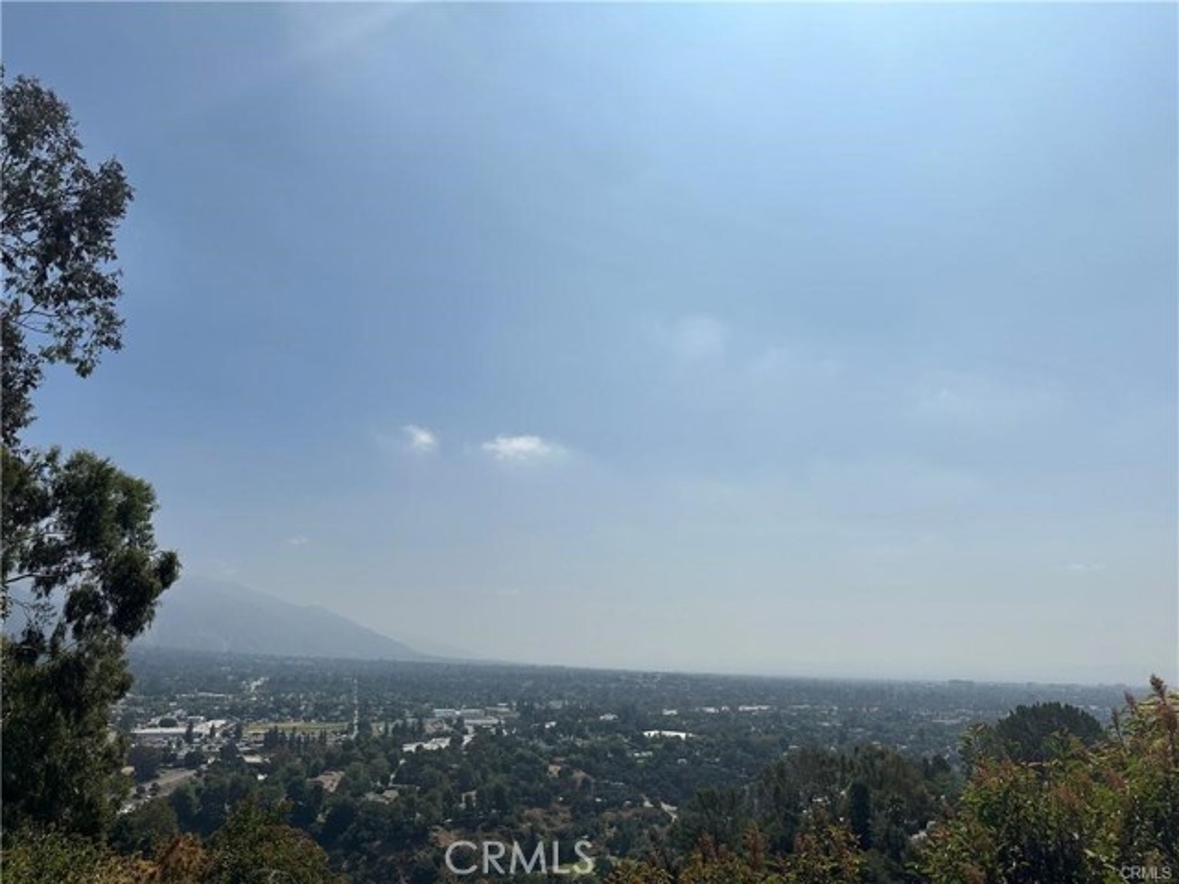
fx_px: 817
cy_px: 442
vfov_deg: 56.8
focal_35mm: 24
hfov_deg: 71.6
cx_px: 590
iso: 80
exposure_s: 1/15625
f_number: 1.78
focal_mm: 6.86
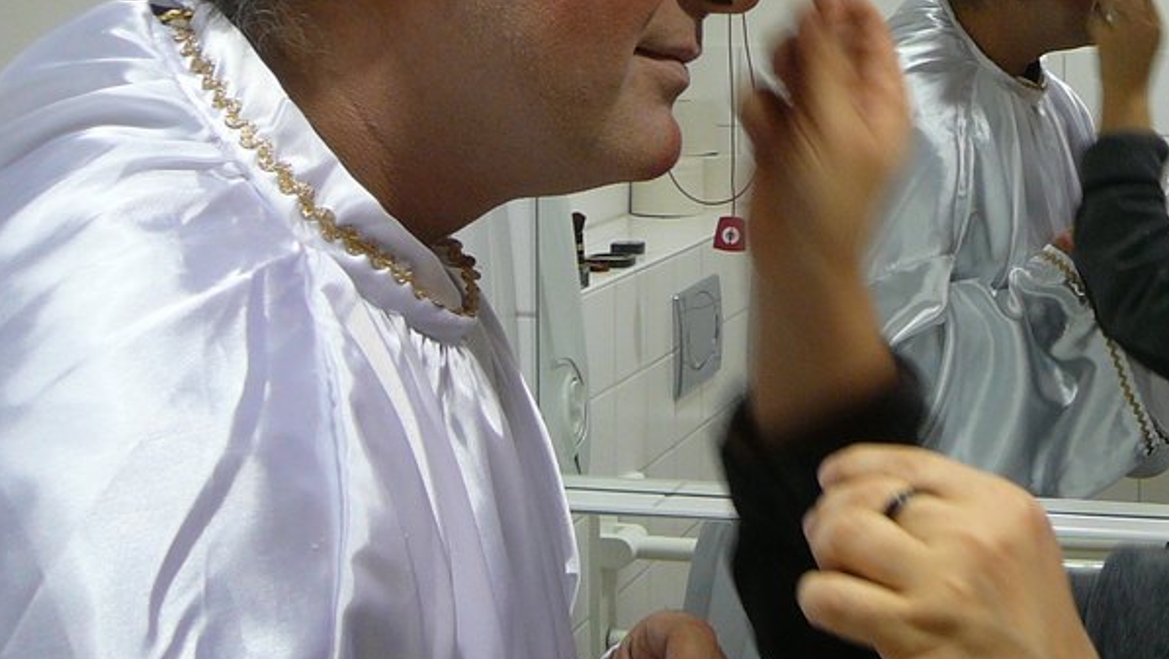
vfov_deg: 16.9
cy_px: 133
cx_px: 970
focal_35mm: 71
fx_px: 2202
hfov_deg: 28.9
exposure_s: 1/30
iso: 100
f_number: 3
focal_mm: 5.8
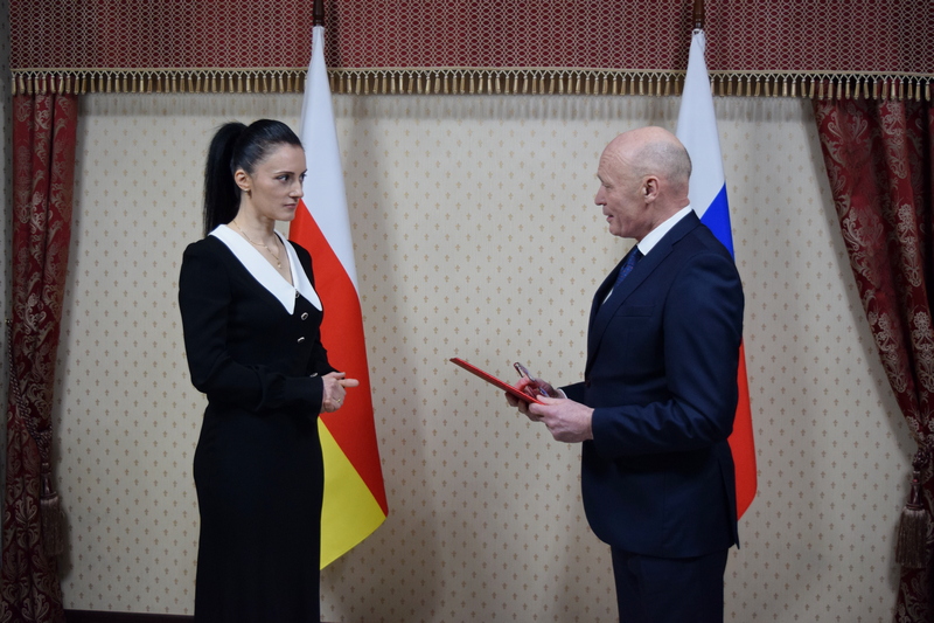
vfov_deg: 31.9
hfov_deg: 46.4
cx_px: 467
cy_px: 312
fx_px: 1089
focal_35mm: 42
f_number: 4.2
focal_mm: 28
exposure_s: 1/60
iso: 1250
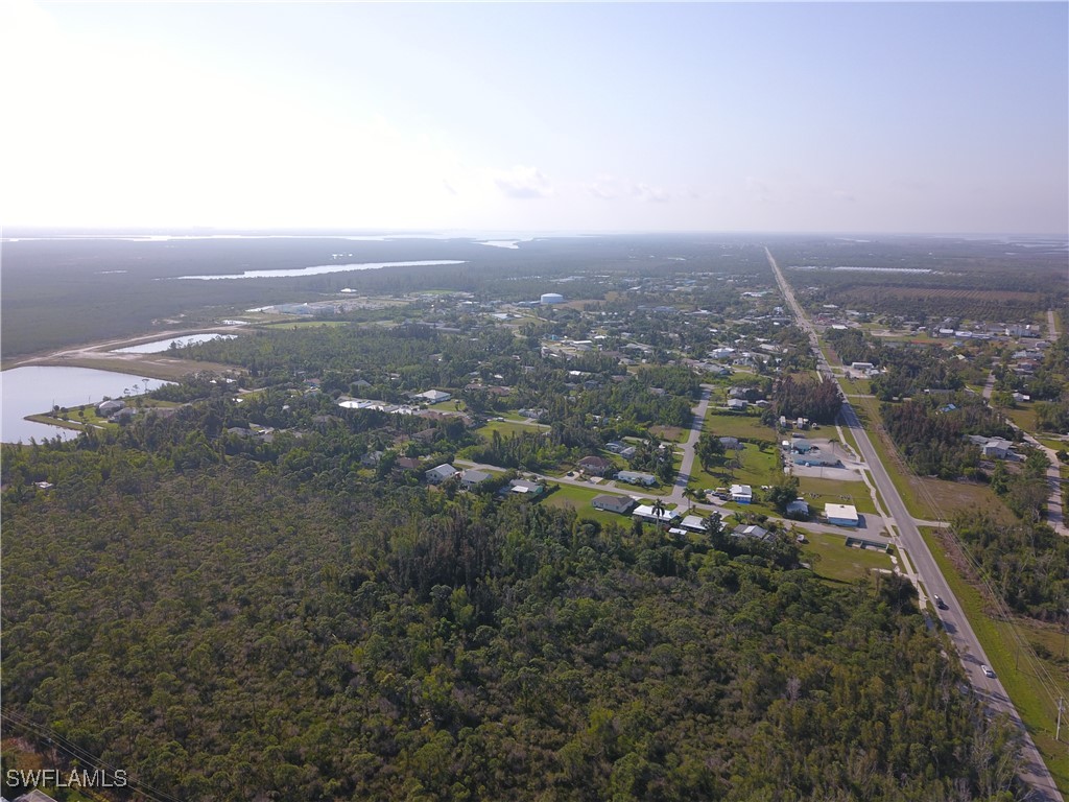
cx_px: 534
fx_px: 803
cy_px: 401
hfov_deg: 67.3
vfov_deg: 53.1
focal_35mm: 26
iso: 100
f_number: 2.2
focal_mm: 4.73
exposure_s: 1/1429
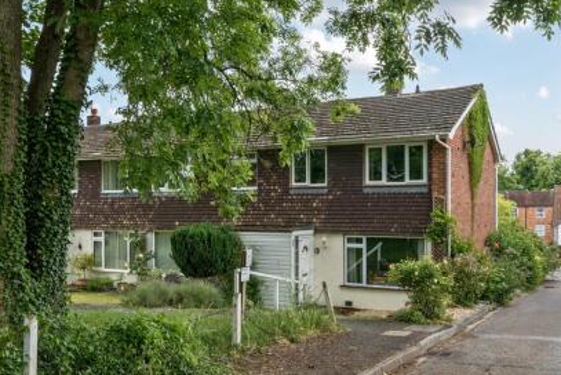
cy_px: 201
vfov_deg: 37.9
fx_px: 546
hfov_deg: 54.3
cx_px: 260
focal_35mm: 35
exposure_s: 1/200
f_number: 8
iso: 400
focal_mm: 20
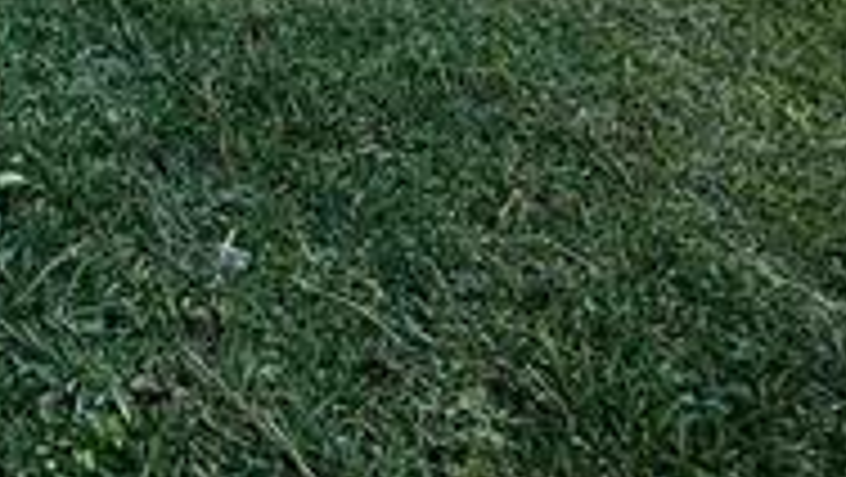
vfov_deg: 17.3
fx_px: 1167
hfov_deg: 33.4
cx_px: -140
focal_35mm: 52
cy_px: -454
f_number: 2.2
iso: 50
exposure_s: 1/756
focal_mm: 2.22
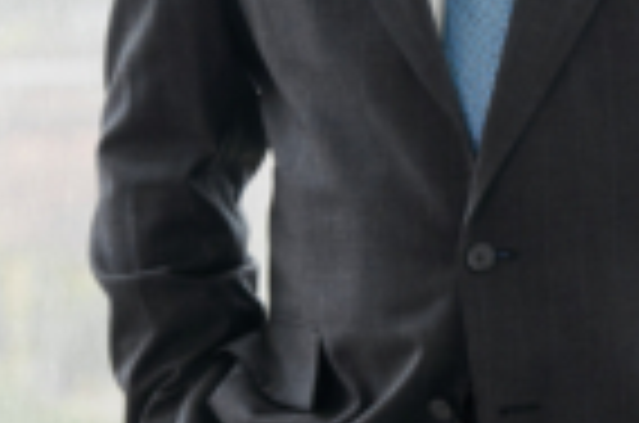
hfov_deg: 4.4
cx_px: 94
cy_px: -36
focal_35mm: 466
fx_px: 8253
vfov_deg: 2.9
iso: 1250
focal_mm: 110
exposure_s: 1/125
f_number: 5.6
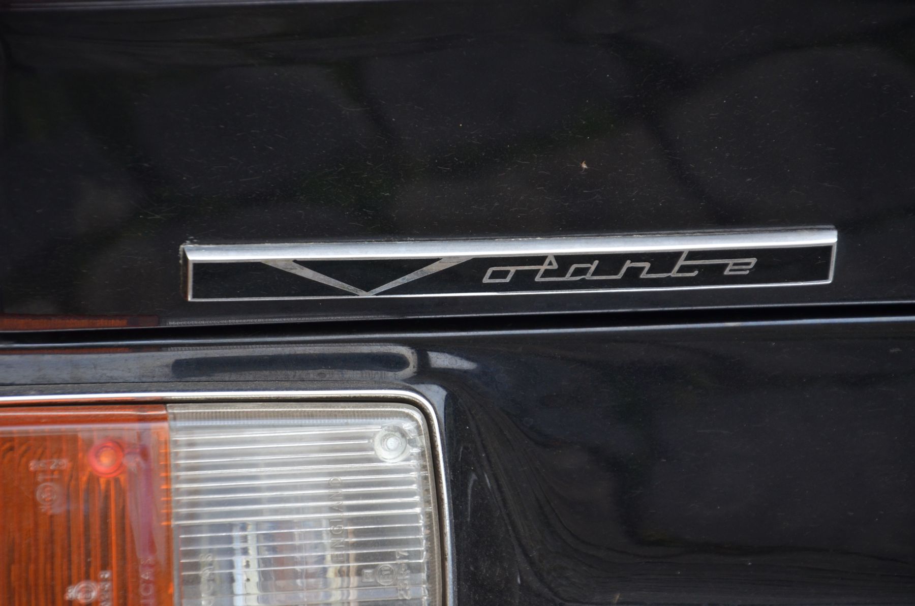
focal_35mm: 158
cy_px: 303
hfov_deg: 13.1
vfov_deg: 8.7
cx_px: 458
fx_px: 3995
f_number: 5.6
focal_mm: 105
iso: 800
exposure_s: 1/180
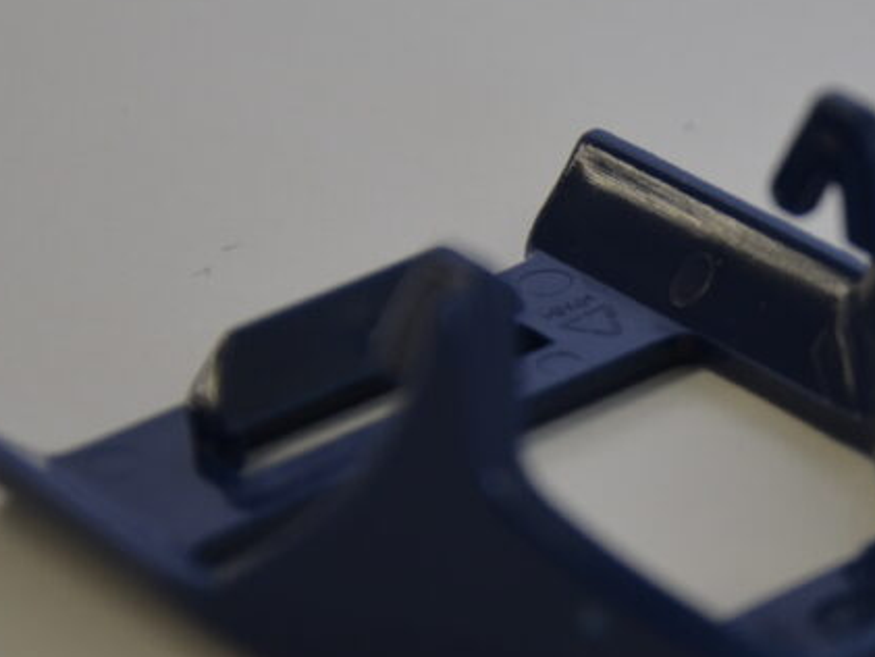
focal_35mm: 182
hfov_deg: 10.8
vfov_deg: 8.2
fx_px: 4602
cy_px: 374
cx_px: 802
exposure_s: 1/80
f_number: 5
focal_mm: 52
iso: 400
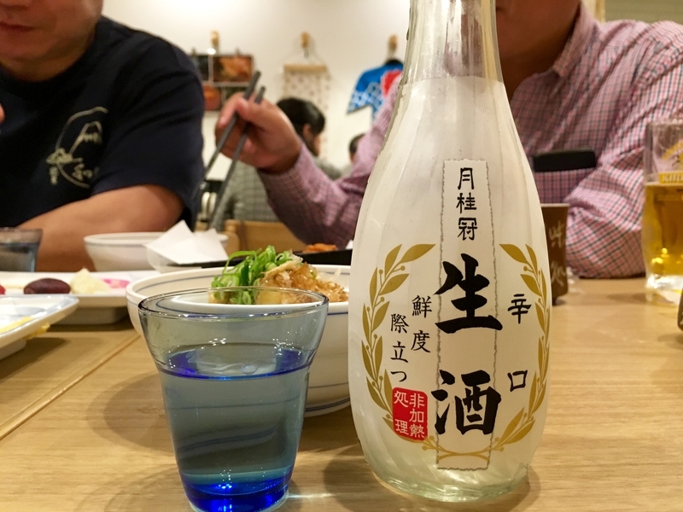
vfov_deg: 48.2
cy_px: 256
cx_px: 342
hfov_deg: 61.7
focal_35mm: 29
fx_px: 572
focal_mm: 4.15
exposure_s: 1/30
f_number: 2.2
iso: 160
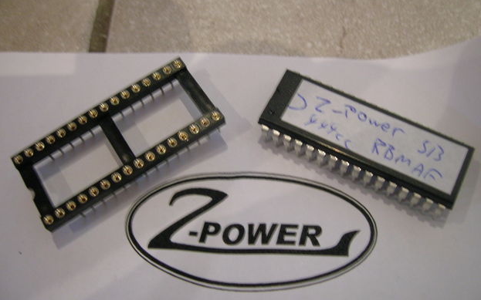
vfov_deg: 34.4
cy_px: 146
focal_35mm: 37
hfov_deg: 52.8
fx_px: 485
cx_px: 246
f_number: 2.9
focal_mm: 5.7
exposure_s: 1/4.3
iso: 117
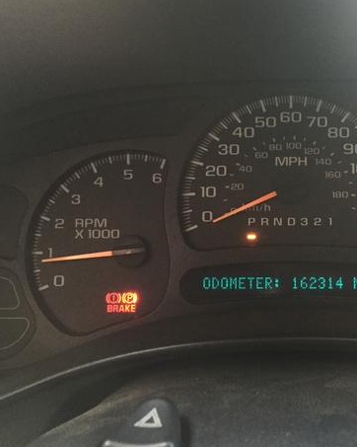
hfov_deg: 36.3
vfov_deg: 45.8
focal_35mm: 40
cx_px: 277
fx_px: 529
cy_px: 220
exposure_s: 1/30
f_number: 2.2
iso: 200
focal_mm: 4.15
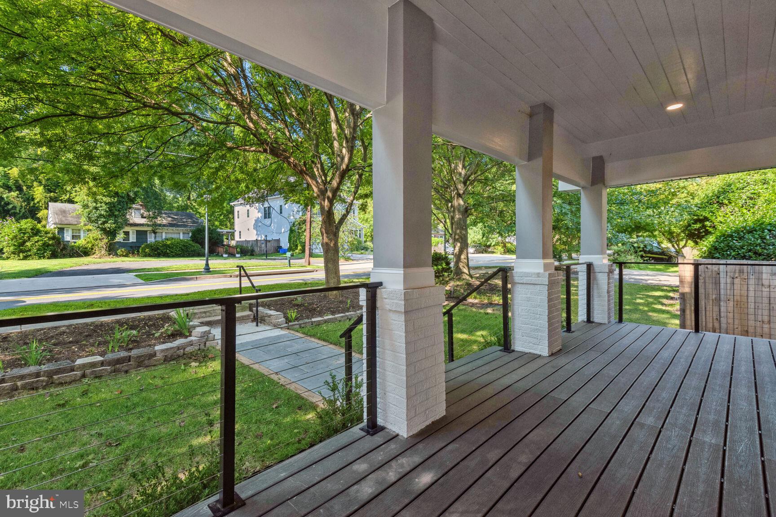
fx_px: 345
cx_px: 388
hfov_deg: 96.7
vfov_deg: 73.7
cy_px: 258
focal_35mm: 16
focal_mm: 16
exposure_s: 1/60
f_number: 8
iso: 400
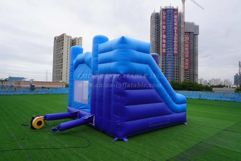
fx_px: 161
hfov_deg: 73.7
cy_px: 80
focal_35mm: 24
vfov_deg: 53.1
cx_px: 120
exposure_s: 1/125
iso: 100
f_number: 9
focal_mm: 16
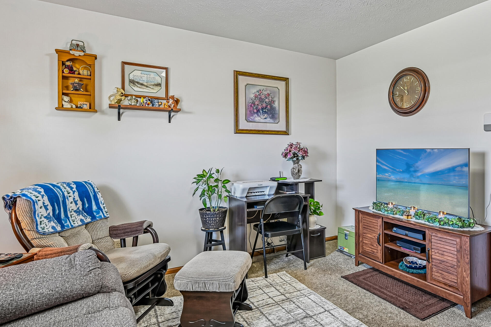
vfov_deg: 57.2
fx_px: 300
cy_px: 152
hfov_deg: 77.6
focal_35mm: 22
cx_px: 296
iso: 400
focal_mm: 14
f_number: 4.8
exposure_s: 1/10
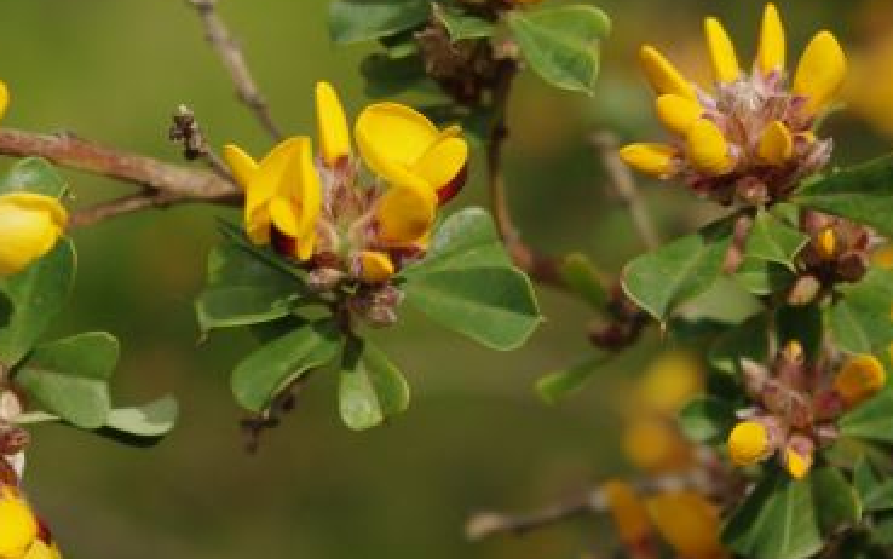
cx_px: 328
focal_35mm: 112
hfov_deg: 18.6
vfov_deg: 11.7
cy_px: 208
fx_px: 2727
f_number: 7.1
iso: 400
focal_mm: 55
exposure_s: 1/640
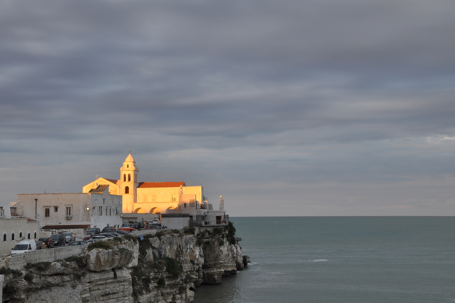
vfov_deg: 26.0
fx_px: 657
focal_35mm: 52
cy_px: 148
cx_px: 210
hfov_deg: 38.2
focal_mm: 32
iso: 200
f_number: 11
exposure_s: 1/20
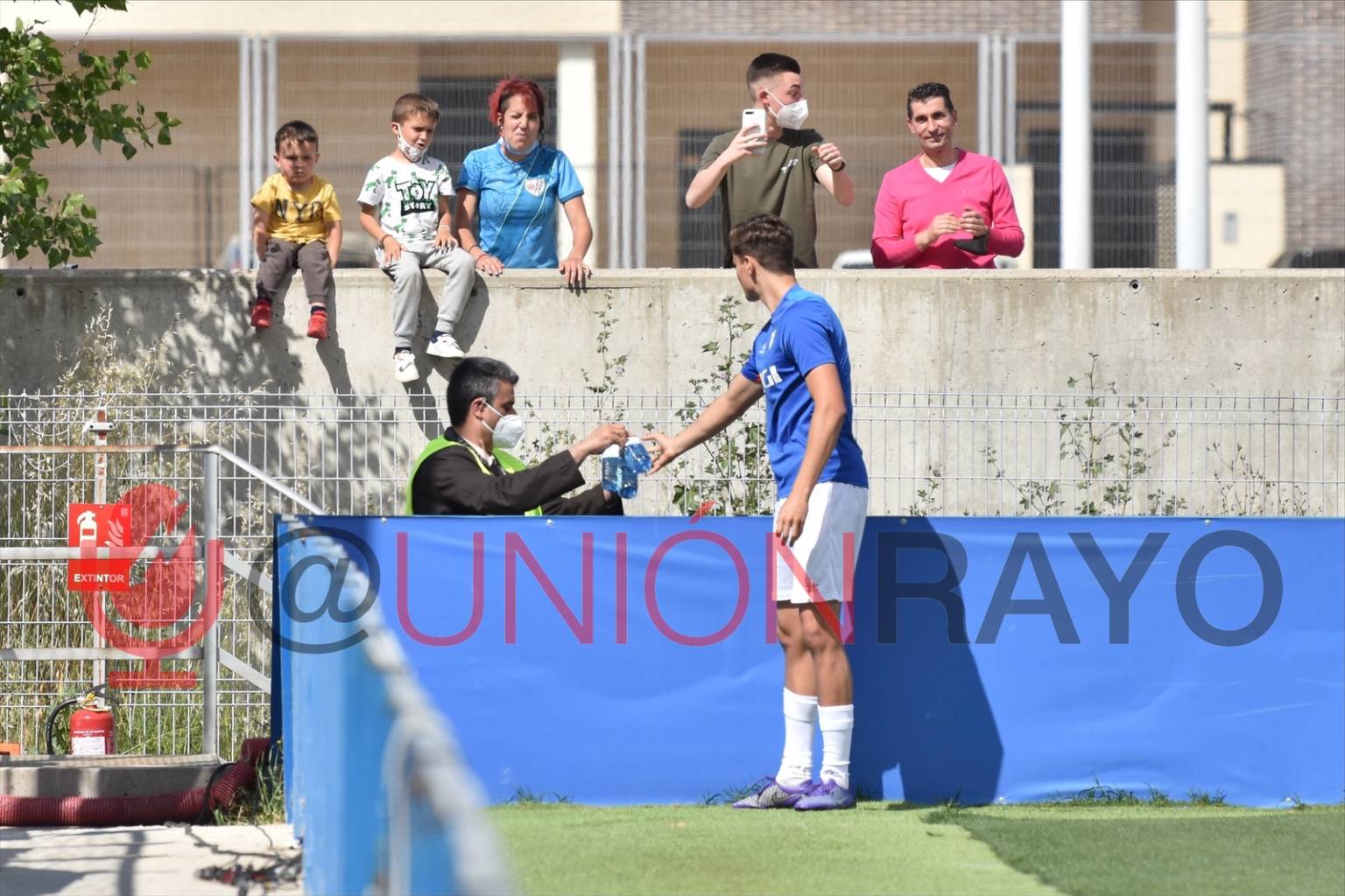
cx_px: 672
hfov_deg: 6.9
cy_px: 448
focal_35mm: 300
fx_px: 11207
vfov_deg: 4.6
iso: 200
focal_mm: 200
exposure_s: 1/5000
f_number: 4.5
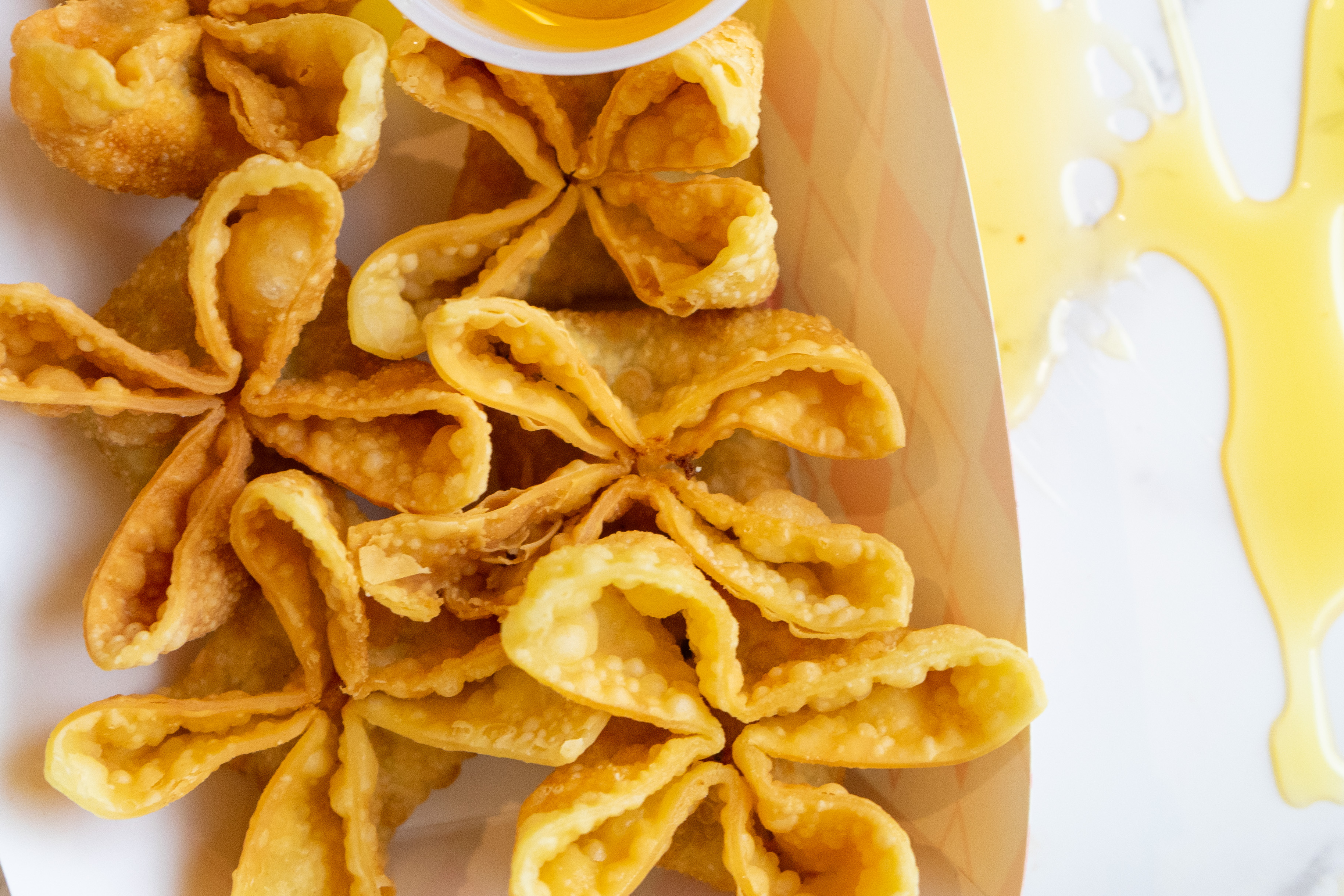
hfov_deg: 31.3
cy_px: 267
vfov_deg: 21.1
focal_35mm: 64
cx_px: 815
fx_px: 2389
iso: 500
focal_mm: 39
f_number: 4
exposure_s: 1/60
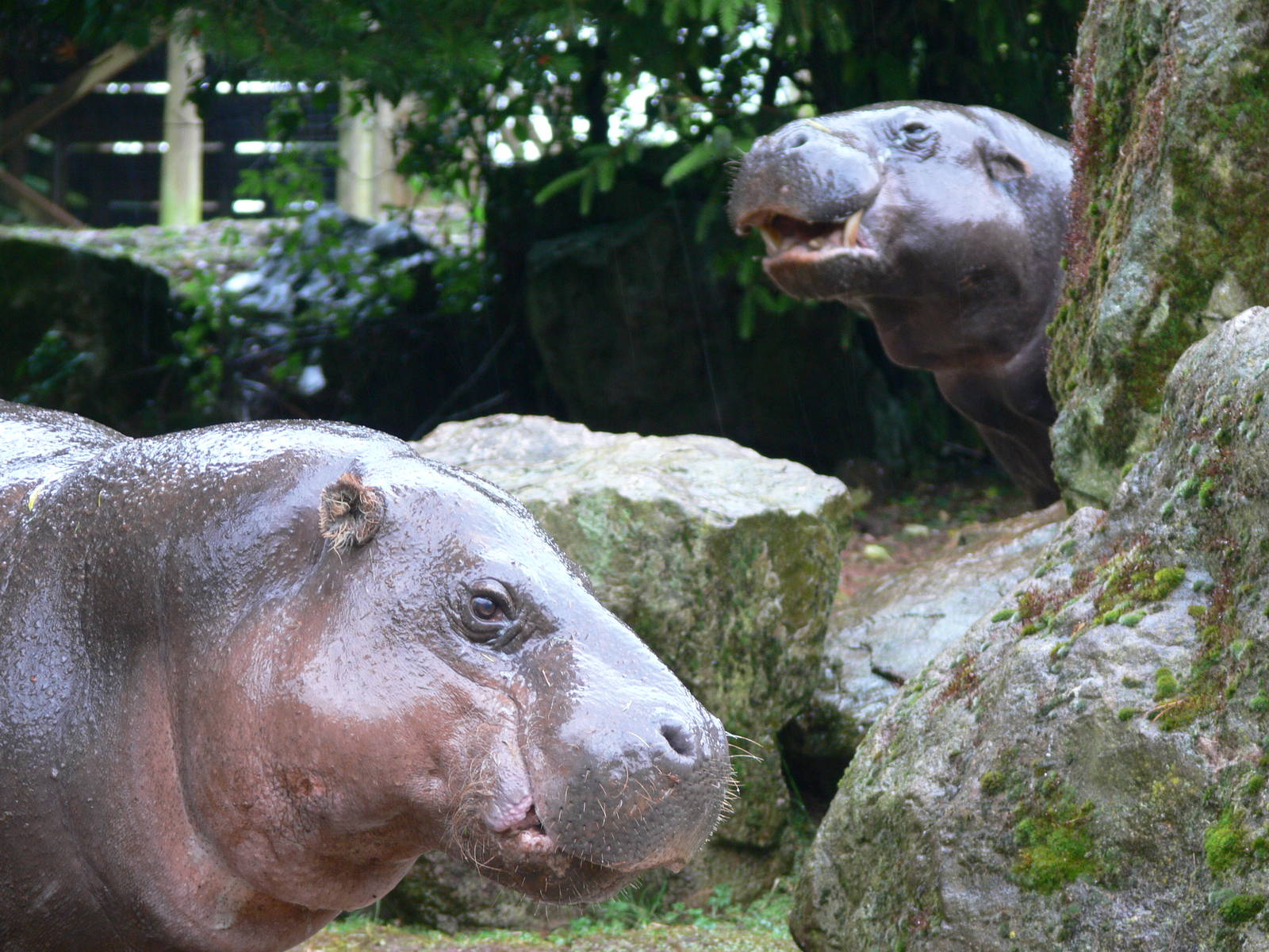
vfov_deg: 8.2
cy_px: 476
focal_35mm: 181
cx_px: 634
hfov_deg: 10.9
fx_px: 6635
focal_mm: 38.2
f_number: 3.6
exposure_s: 1/30
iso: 125
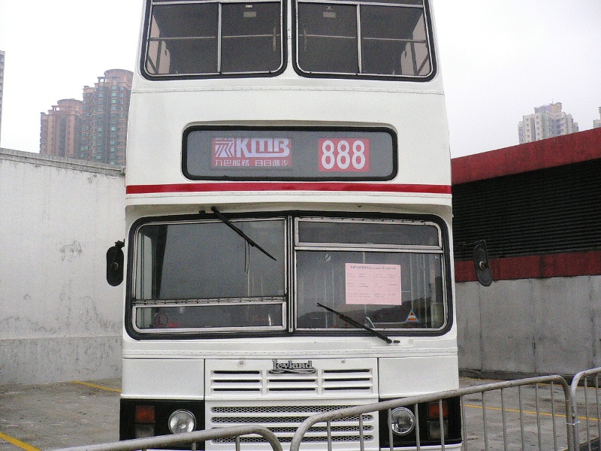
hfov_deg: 52.6
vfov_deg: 40.7
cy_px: 226
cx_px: 300
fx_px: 608
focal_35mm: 35
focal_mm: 5.8
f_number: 2.8
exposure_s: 1/1300
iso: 400
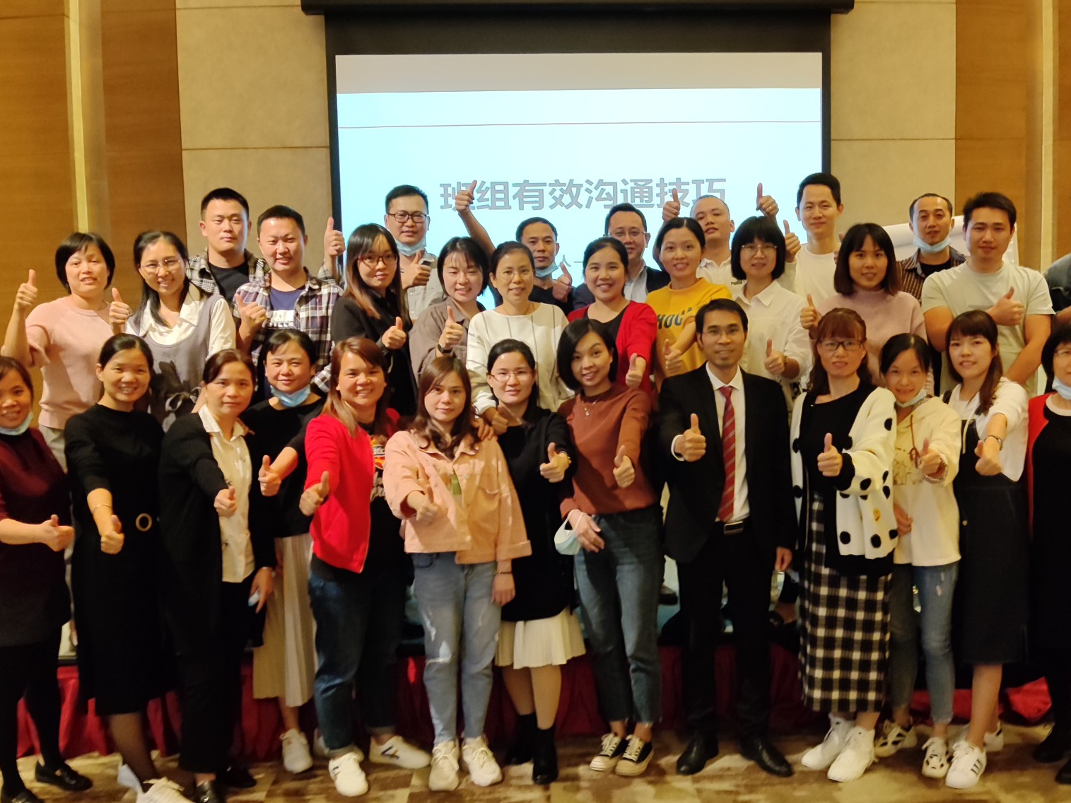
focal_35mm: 33
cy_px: 438
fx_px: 1021
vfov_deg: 42.9
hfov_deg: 55.2
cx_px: 602
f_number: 1.79
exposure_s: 1/25
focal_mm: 4.71
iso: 435
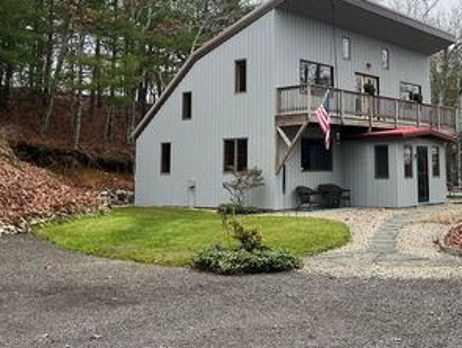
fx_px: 588
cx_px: 348
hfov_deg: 41.6
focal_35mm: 44
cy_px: 101
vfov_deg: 32.5
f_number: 1.6
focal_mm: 5.1
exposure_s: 1/122
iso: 50
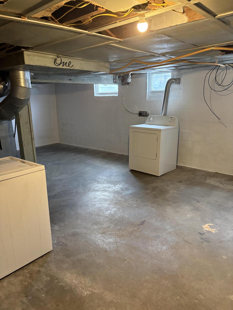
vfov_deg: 67.3
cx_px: 116
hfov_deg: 53.1
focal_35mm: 26
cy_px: 155
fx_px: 233
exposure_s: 1/60
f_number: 1.6
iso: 400
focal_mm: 5.96
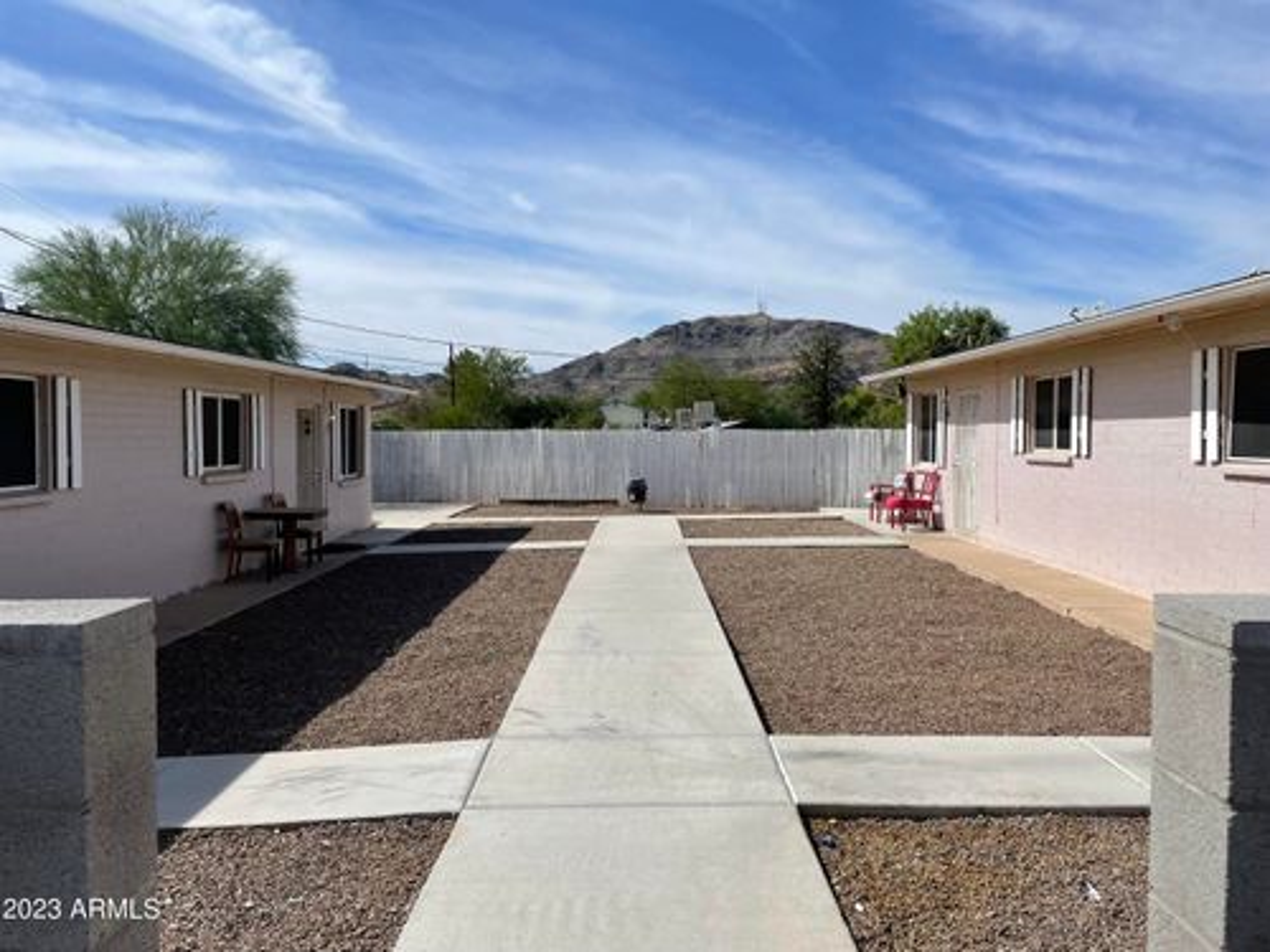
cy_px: 476
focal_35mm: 26
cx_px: 635
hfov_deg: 67.3
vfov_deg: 53.1
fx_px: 954
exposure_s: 1/6494
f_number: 1.6
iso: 32
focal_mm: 4.2
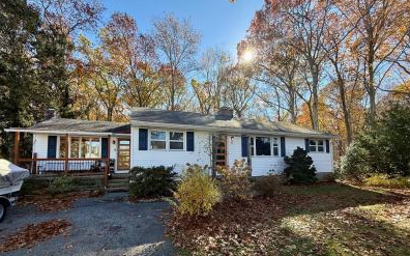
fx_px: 168
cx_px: 204
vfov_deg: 74.1
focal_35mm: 15
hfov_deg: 101.5
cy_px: 150
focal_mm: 2.22
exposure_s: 1/559
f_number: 2.2
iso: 64
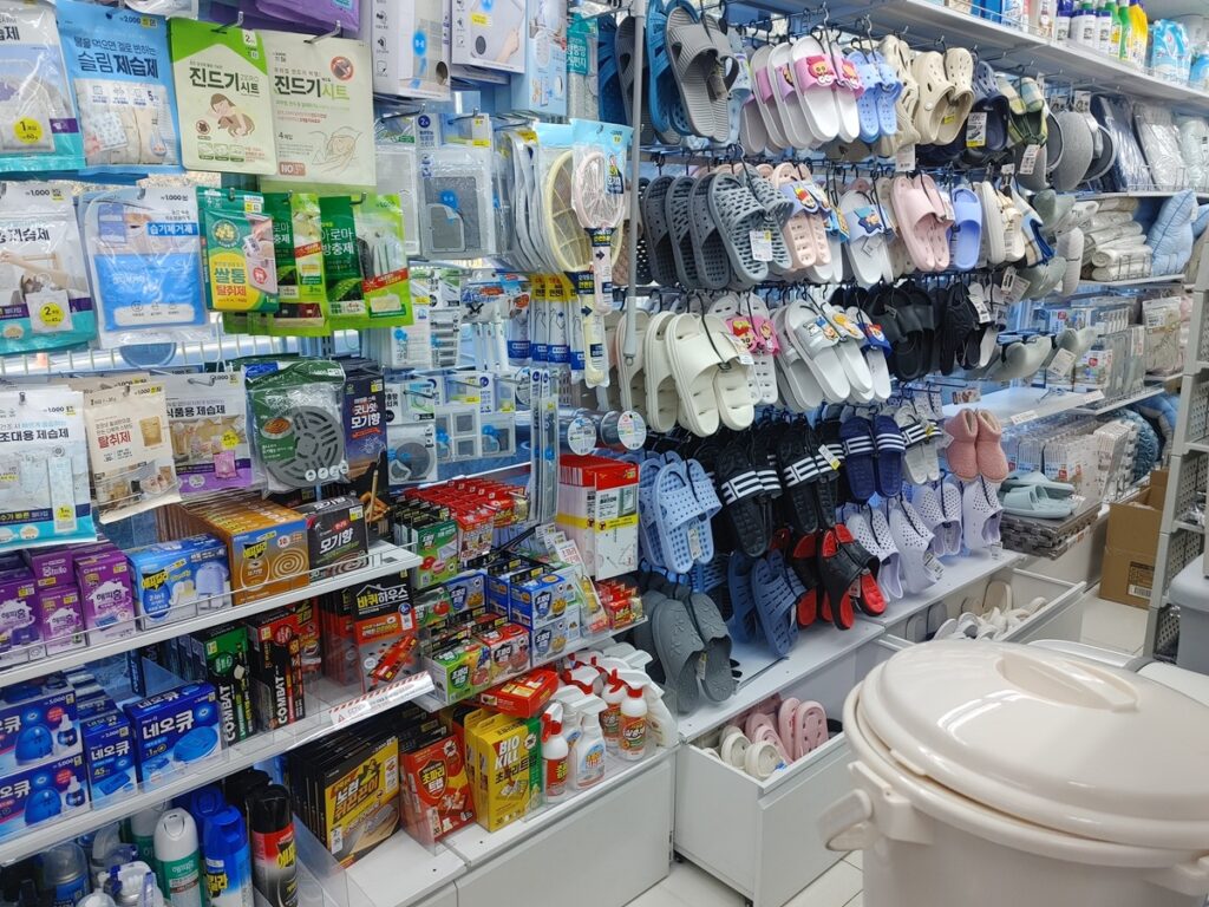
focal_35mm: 26
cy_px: 454
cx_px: 604
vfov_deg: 53.1
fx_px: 908
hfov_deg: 67.3
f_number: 1.8
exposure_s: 1/120
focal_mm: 4.81
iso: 50
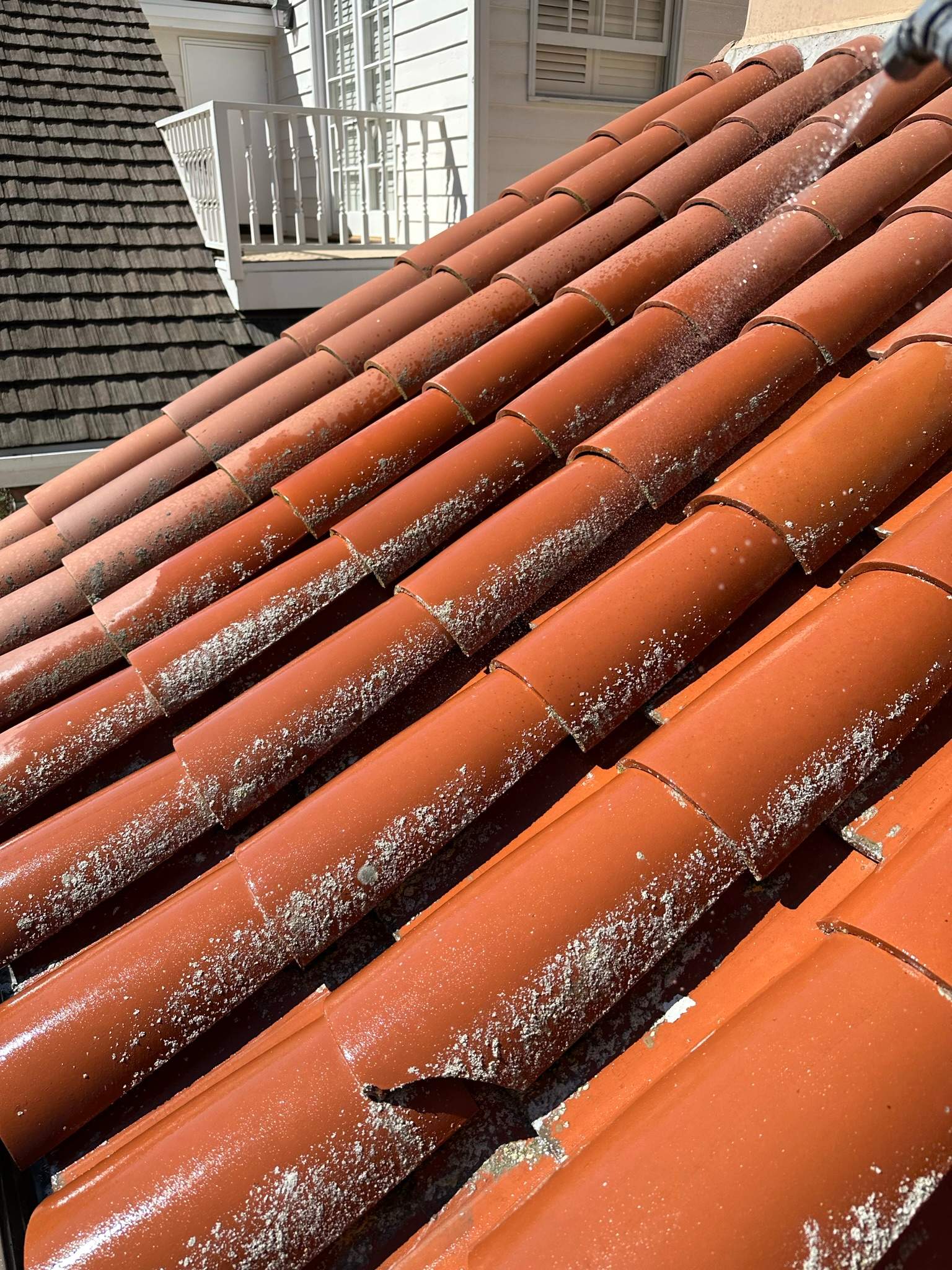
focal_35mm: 24
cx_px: 476
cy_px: 635
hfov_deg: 56.8
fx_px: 880
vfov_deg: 71.6
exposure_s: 1/3717
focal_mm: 6.86
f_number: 1.78
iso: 80
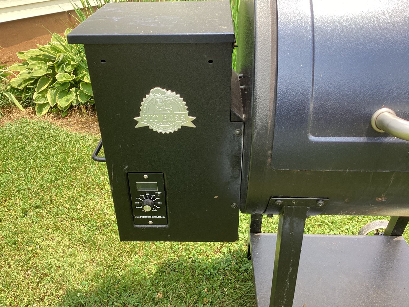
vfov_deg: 45.4
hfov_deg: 58.3
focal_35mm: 31
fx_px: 366
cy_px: 154
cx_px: 204
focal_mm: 3.3
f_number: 2.4
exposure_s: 1/159
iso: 25
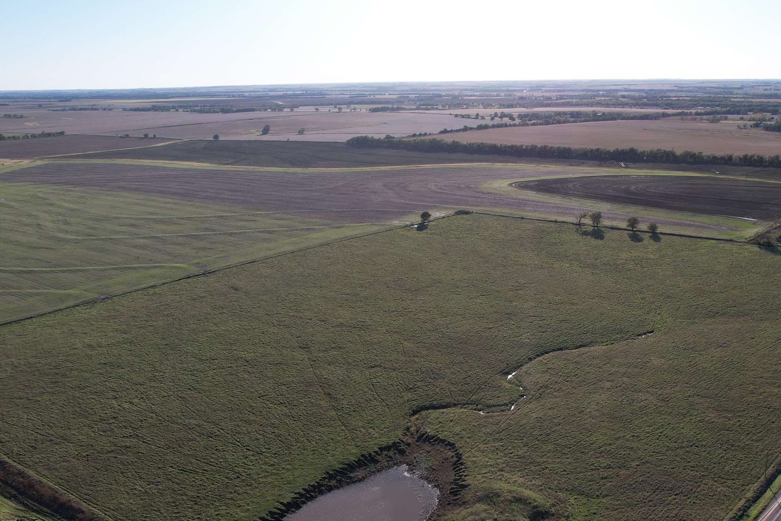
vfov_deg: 35.9
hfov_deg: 52.8
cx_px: 459
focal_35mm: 36
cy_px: 400
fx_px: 781
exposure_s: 1/100
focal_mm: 8.38
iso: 100
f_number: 2.8
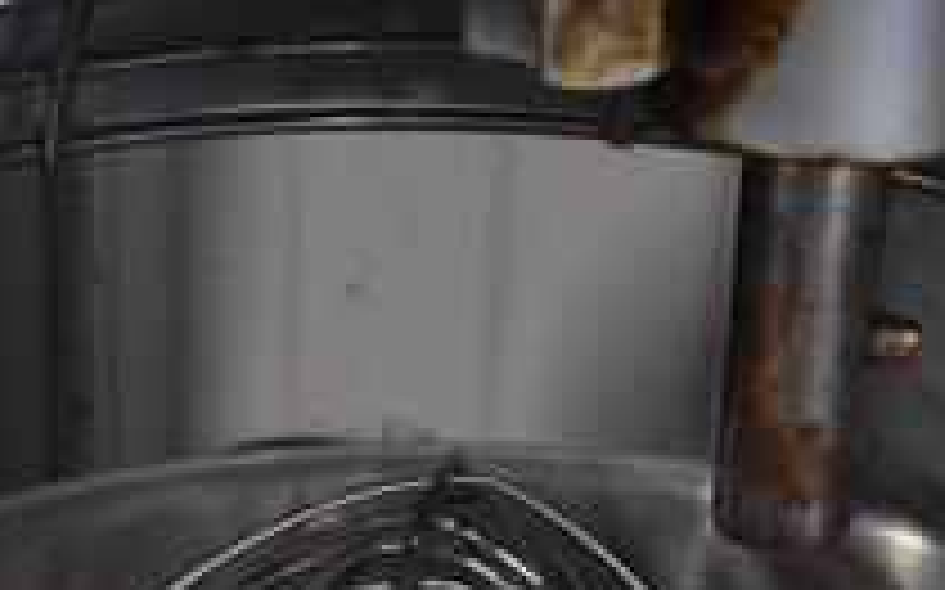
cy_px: 971
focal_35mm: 120
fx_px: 3089
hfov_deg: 17.4
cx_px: 495
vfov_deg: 10.4
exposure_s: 1/125
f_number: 3.5
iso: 5600
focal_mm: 18
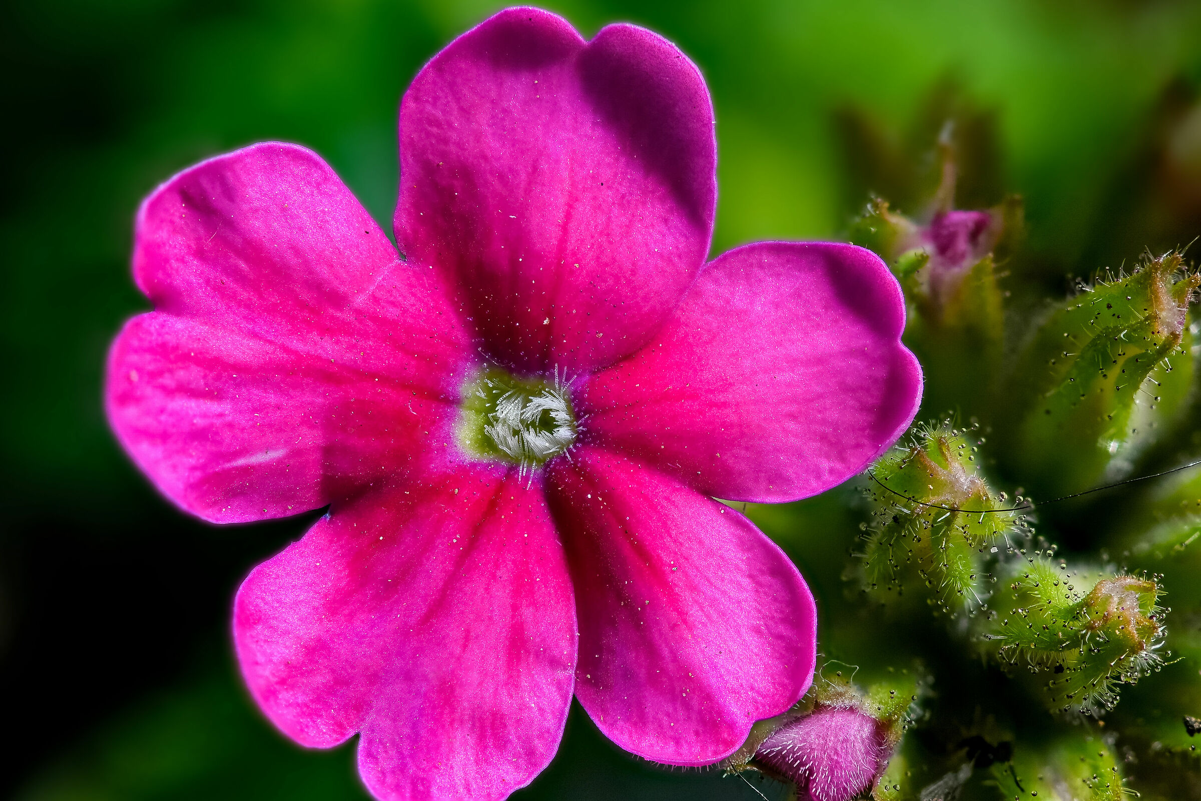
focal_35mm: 157
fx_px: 5237
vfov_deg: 8.7
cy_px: 400
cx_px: 600
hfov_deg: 13.1
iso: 125
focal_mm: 105
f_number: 8
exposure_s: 1/160
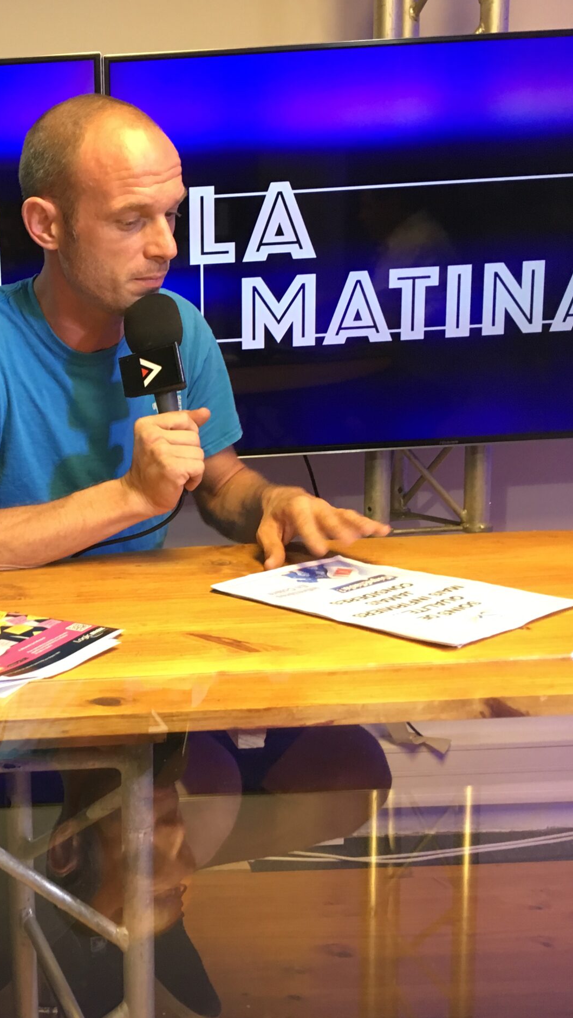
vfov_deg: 47.4
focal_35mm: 43
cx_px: -15
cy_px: 507
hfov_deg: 26.1
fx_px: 1162
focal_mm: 4.15
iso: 125
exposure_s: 1/33
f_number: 2.2
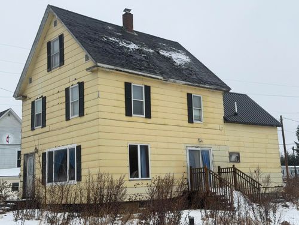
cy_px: 112
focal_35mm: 48
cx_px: 150
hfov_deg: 39.7
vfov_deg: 30.3
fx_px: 415
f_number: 1.78
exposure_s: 1/1456
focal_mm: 6.76
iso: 64
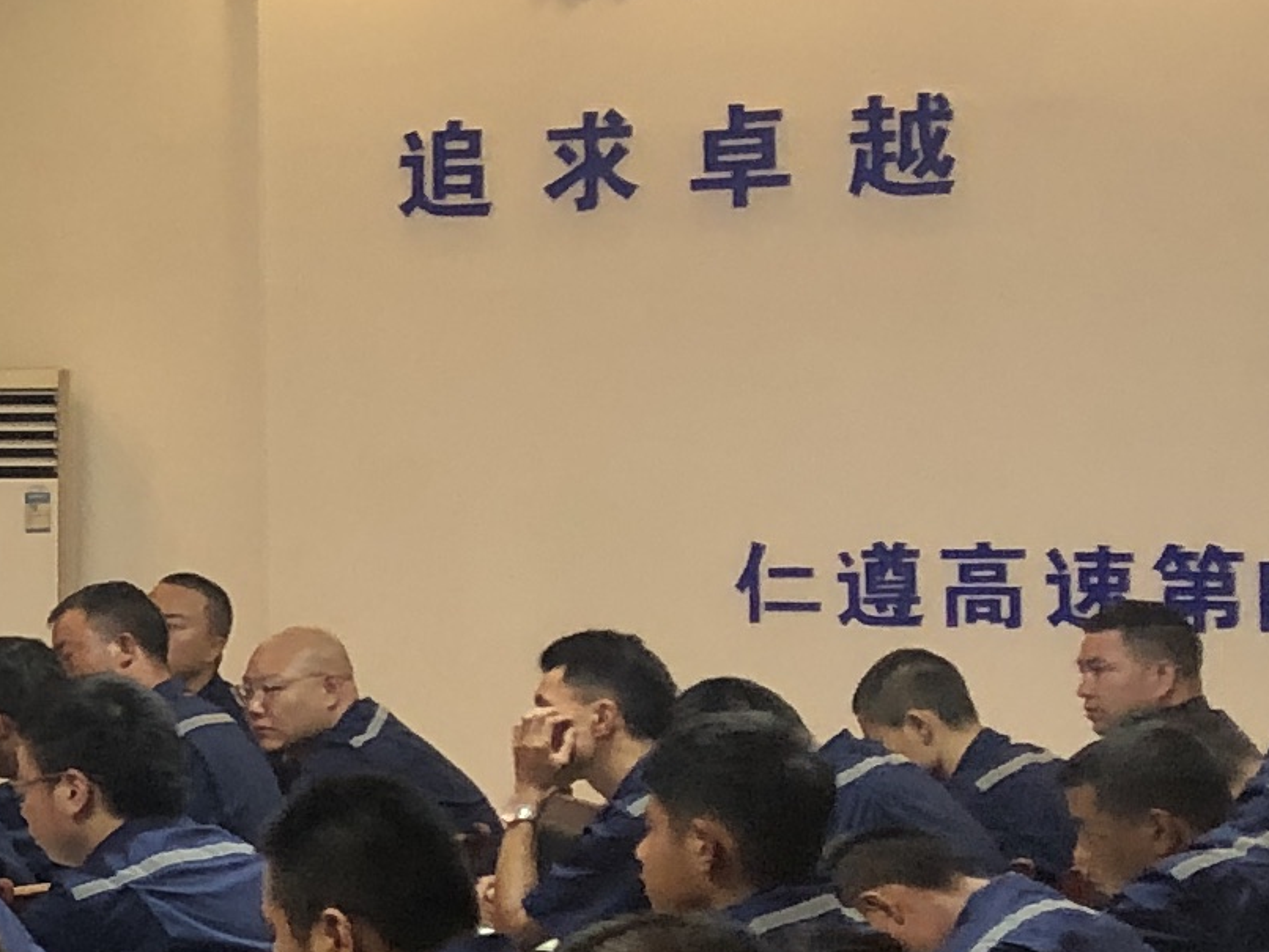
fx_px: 5134
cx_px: -1365
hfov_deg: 12.3
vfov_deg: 10.6
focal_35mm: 140
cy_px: 559
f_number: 1.8
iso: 50
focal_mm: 4
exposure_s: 1/17
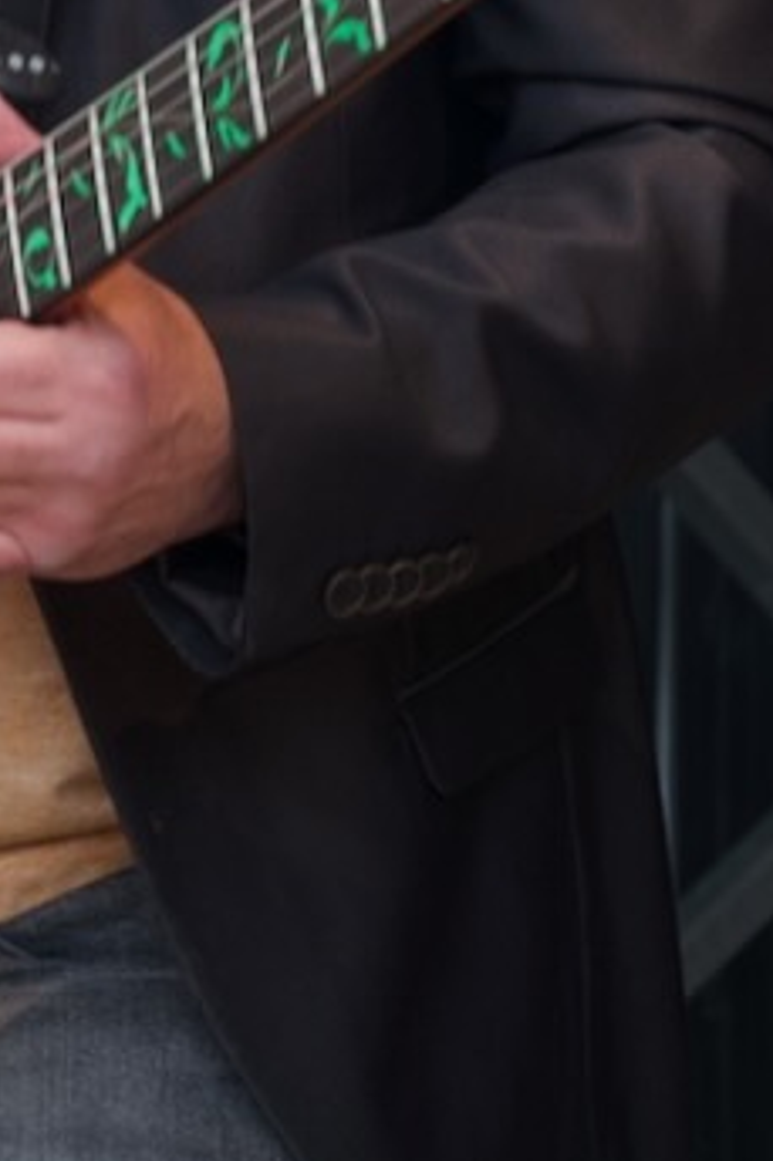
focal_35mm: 458
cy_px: -246
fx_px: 14765
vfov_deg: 4.5
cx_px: -192
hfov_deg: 3.0
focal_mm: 44.93
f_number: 4
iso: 100
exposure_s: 1/80
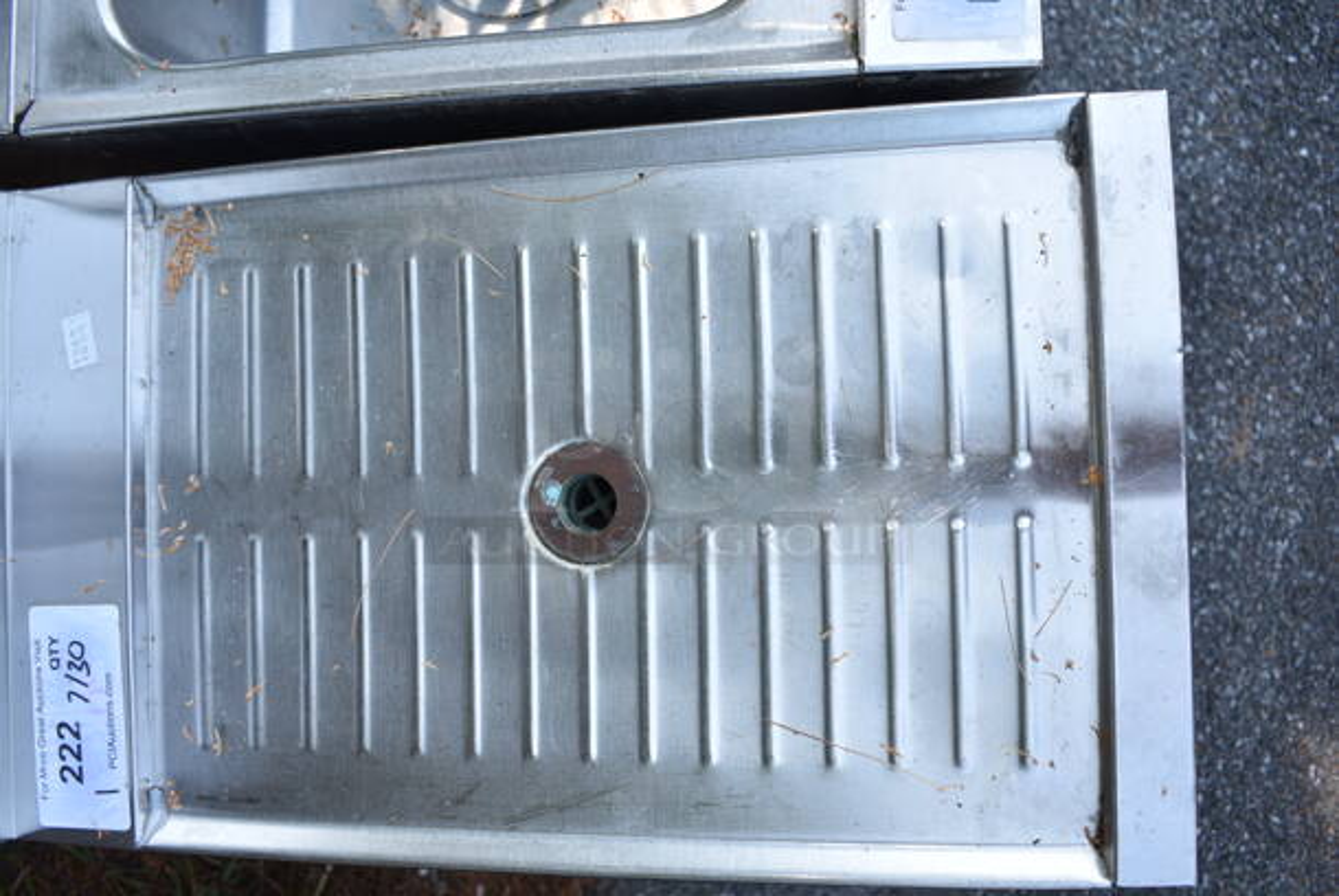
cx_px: 670
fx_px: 1117
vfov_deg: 43.7
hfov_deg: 61.9
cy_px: 448
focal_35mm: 30
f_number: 5
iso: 100
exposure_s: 1/100
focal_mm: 20
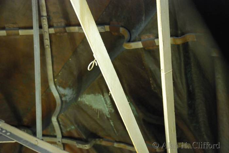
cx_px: 114
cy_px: 76
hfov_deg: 30.5
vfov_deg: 20.7
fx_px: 420
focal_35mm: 66
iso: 1600
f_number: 4.5
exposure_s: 1/15
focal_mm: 44
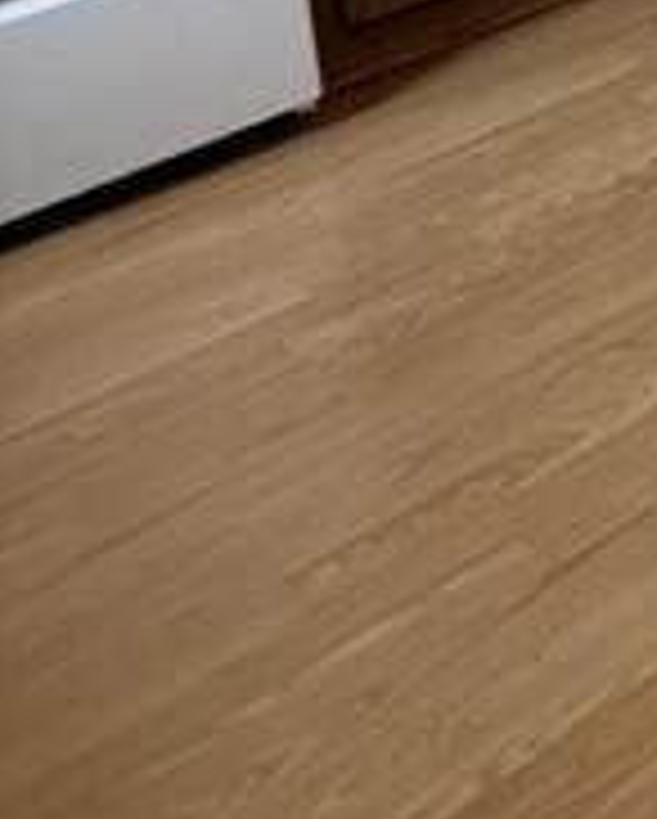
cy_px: -598
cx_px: 1616
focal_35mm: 72
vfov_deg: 20.1
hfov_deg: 14.0
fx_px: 1747
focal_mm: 2.22
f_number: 2.2
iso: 250
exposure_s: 1/60
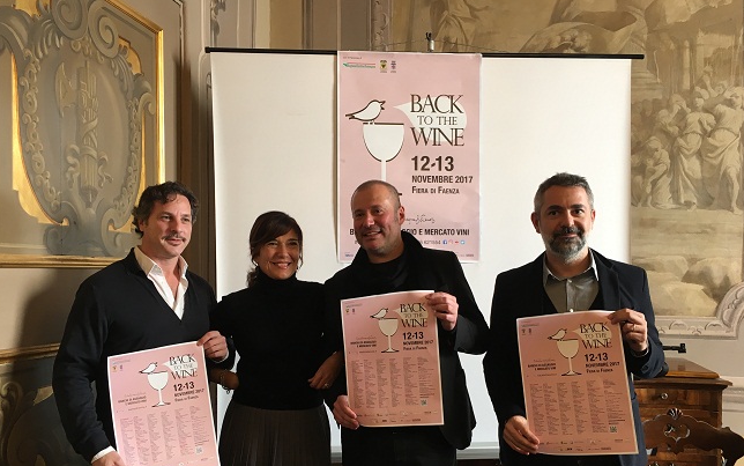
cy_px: 280
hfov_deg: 61.2
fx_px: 629
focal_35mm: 31
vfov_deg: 40.4
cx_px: 370
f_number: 2.2
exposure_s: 1/33
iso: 64
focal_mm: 4.15
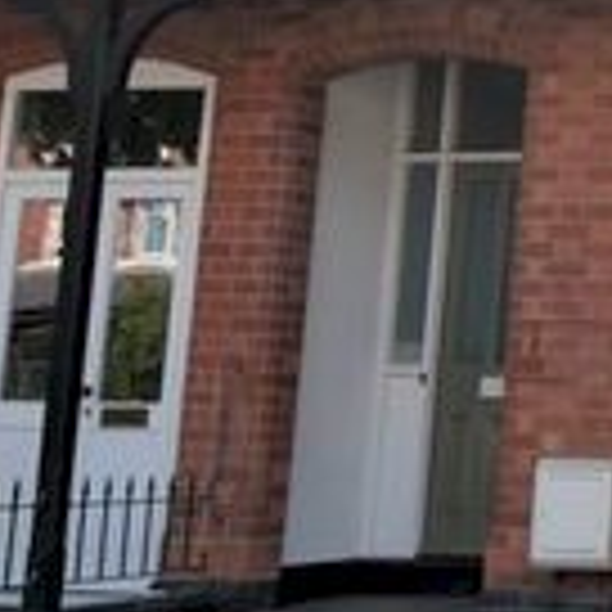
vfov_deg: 20.2
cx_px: 1233
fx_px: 1704
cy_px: 128
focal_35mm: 85
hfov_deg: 15.9
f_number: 9
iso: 200
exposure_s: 1/320
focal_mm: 13
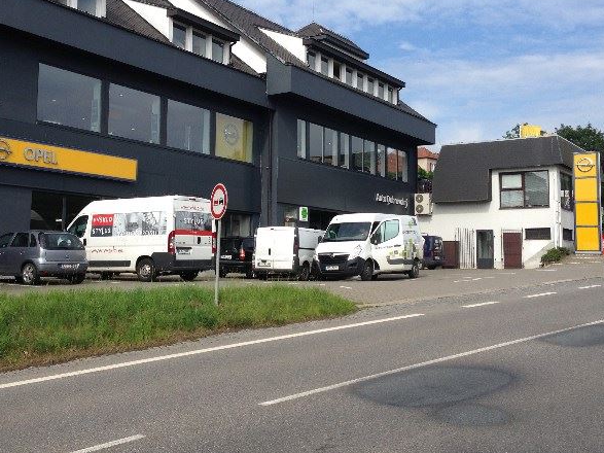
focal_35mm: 45
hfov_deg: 42.1
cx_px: 294
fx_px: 785
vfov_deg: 32.1
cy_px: 184
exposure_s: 1/1355
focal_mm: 4.12
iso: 50
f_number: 2.4
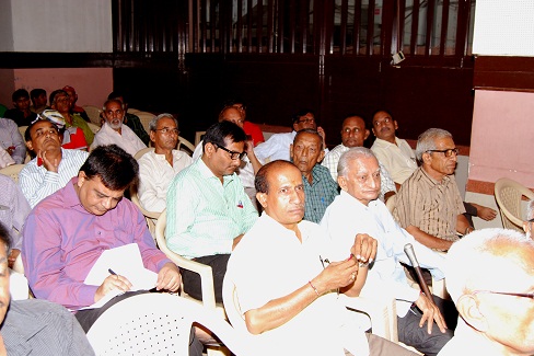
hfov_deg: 48.5
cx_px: 265
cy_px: 181
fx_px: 593
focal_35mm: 40
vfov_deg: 33.4
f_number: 6.3
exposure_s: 1/100
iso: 400
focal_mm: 26
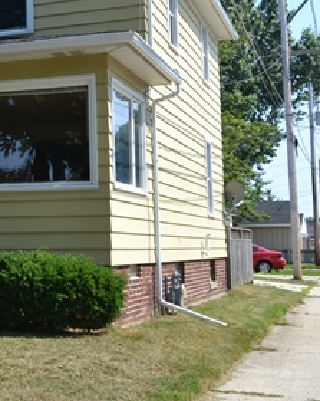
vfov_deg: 26.5
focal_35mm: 71
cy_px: 117
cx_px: -60
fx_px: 841
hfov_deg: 20.2
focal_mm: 22
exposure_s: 1/200
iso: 100
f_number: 7.1
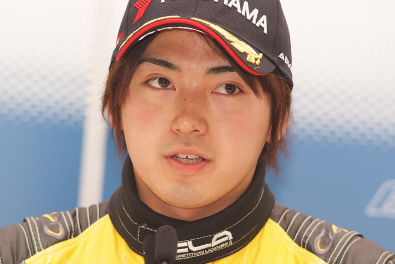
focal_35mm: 270
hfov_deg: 7.6
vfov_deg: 5.1
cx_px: 198
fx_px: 2962
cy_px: 132
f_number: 4
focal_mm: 180
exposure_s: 1/125
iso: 400
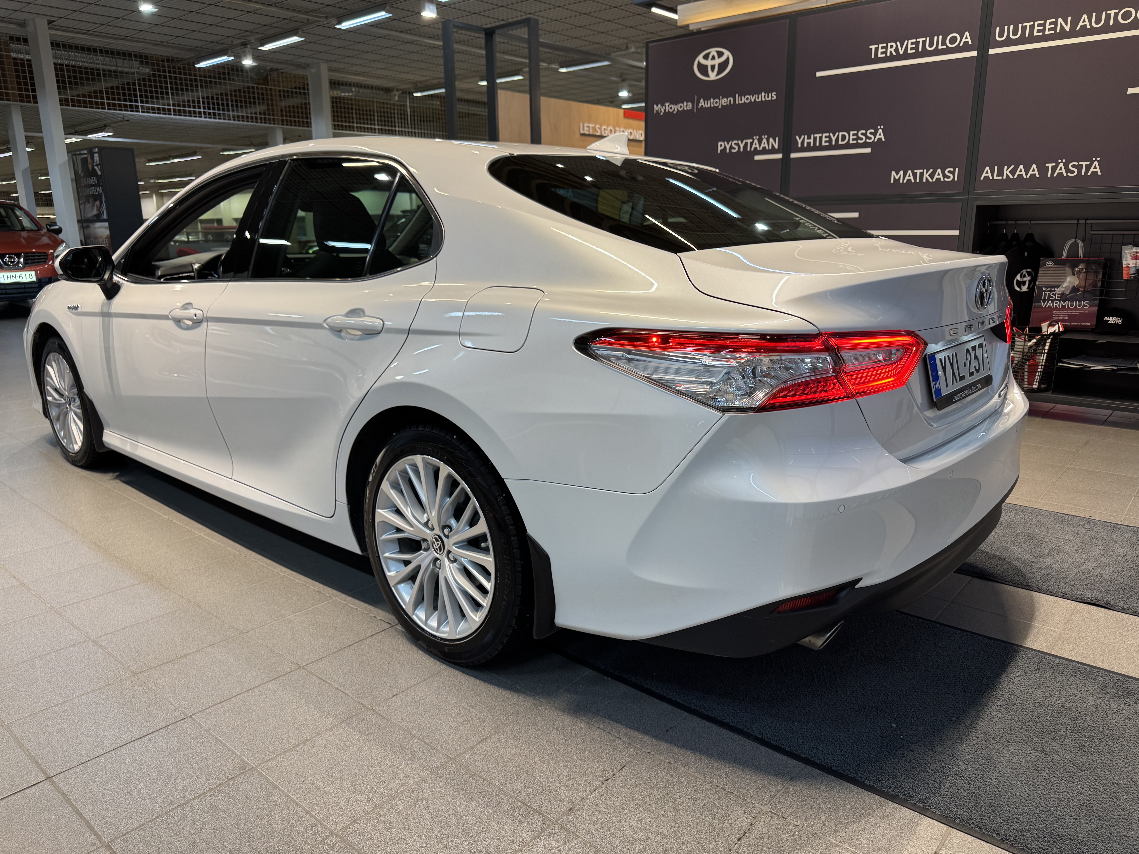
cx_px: 570
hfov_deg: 71.6
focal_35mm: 24
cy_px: 427
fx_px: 790
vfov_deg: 56.8
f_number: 1.78
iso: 80
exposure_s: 1/100
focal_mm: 6.76
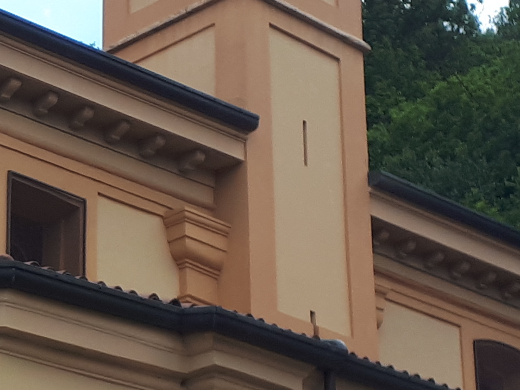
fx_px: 1953
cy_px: 336
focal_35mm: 130
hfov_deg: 14.8
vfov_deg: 11.3
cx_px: -50
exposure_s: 1/904
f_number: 1.9
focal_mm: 3.6
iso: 40
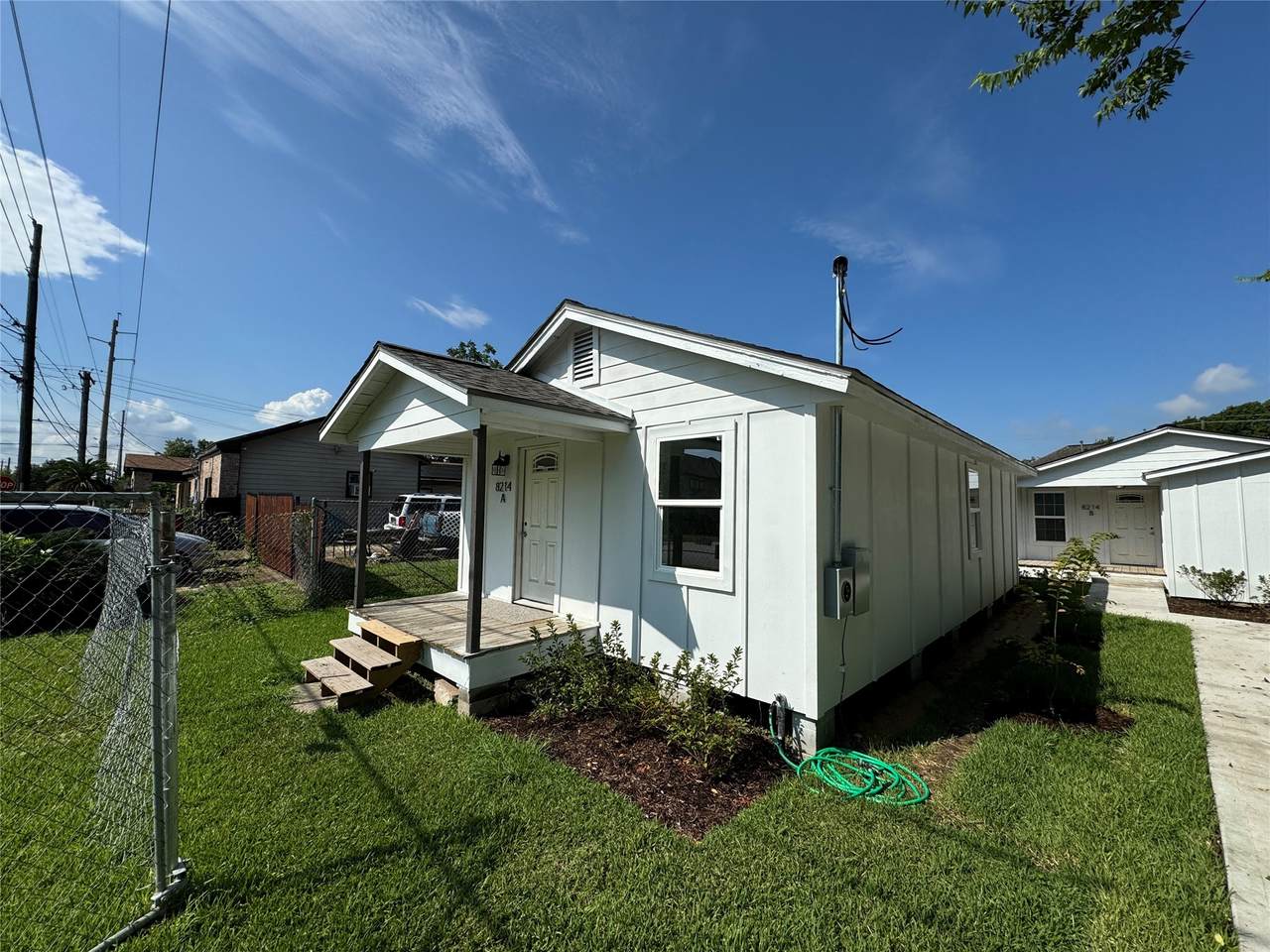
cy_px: 476
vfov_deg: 85.7
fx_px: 514
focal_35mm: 14
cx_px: 635
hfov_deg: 102.1
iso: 50
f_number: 2.2
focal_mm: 2.22
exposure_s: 1/4630
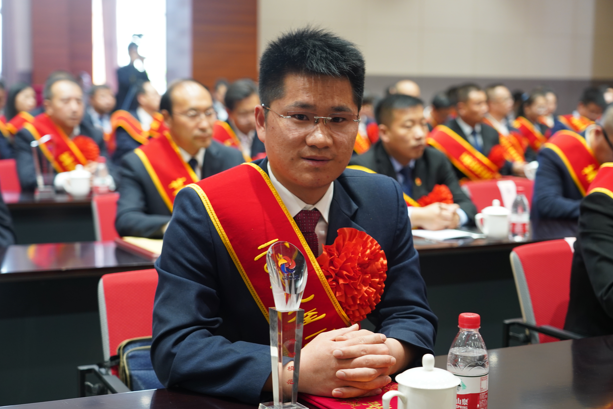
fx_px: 1022
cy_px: 202
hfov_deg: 33.4
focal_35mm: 60
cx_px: 305
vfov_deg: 22.6
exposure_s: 1/60
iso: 1250
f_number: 4
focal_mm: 59
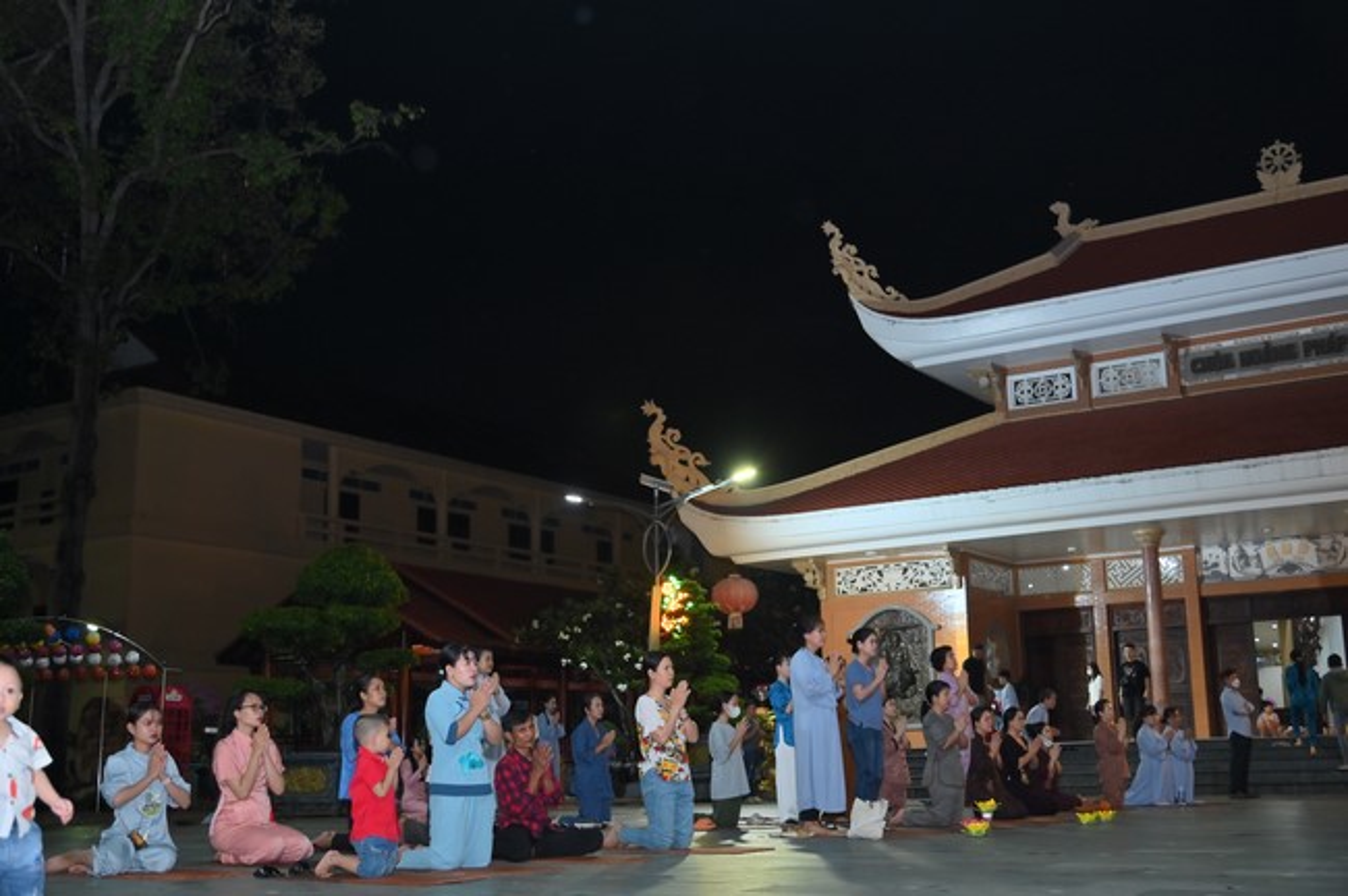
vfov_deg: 33.3
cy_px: 448
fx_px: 1496
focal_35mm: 40
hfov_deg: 48.5
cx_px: 674
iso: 1000
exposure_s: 1/125
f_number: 4
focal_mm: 40
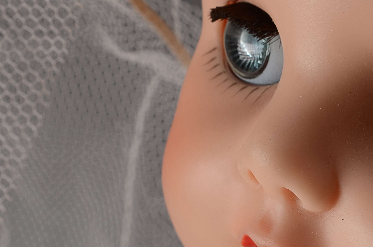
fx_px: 1727
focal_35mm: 167
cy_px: 124
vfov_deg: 8.2
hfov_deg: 12.3
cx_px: 313
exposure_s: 1/80
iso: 100
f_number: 11
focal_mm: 55
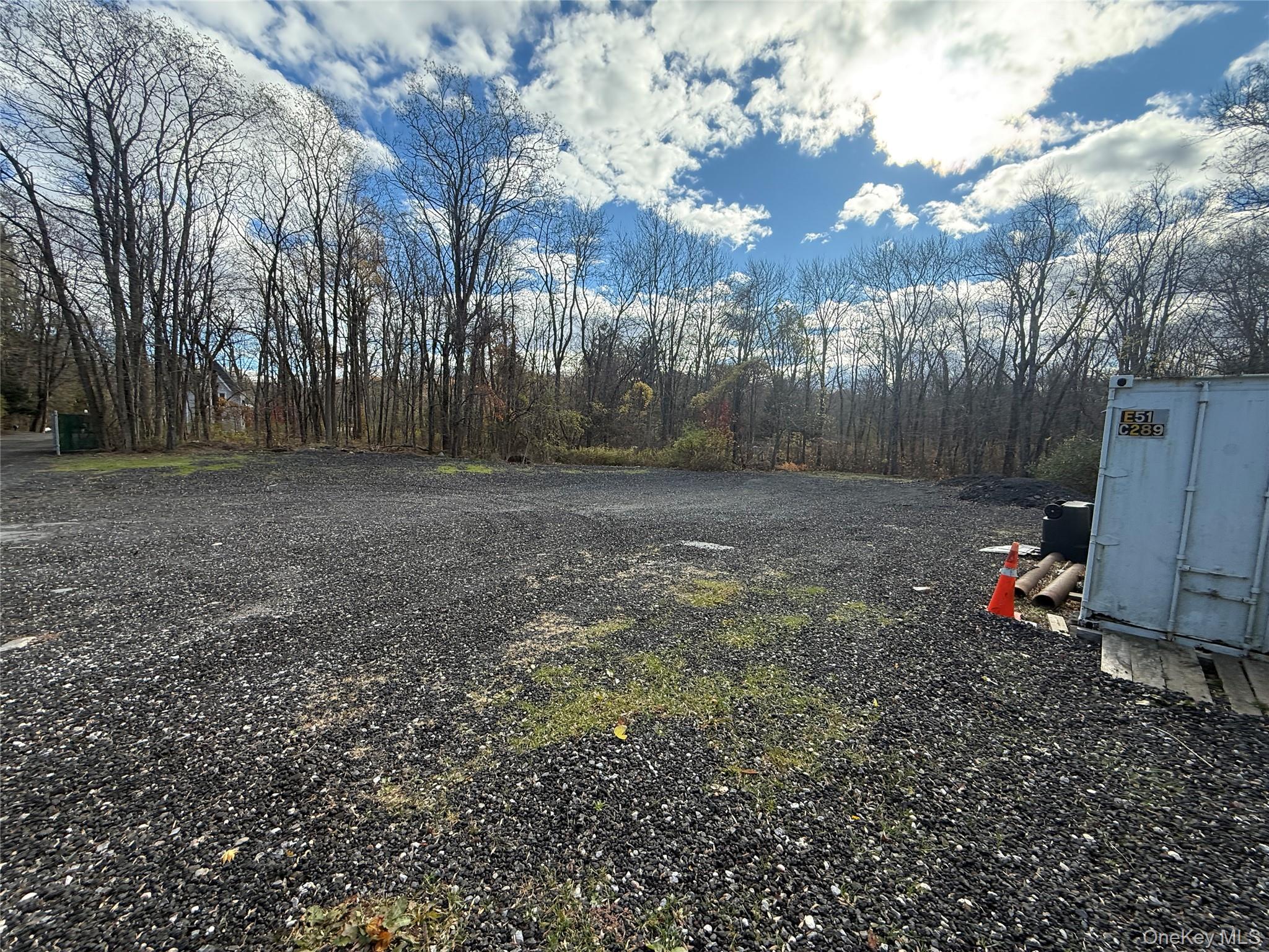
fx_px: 513
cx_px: 634
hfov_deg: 102.1
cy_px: 476
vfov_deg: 85.7
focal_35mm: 14
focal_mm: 2.22
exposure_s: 1/914
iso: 64
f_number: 2.2
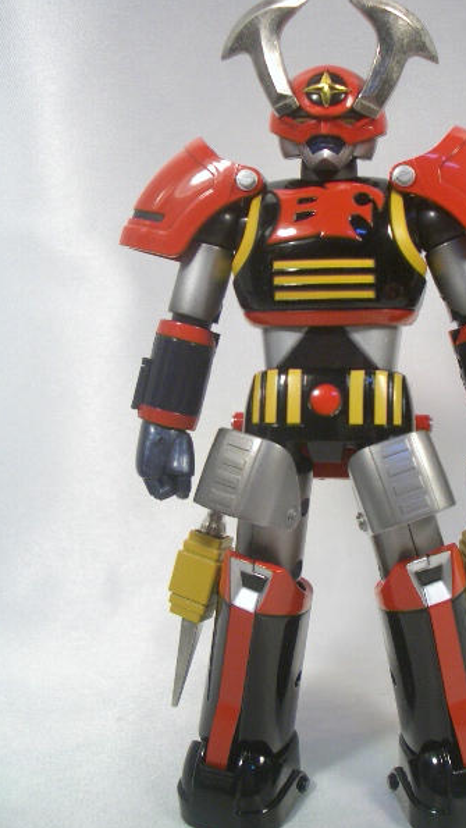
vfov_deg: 49.4
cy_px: 420
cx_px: 319
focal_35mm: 41
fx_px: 900
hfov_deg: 28.8
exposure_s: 1/80
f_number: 2.6
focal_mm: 5.8
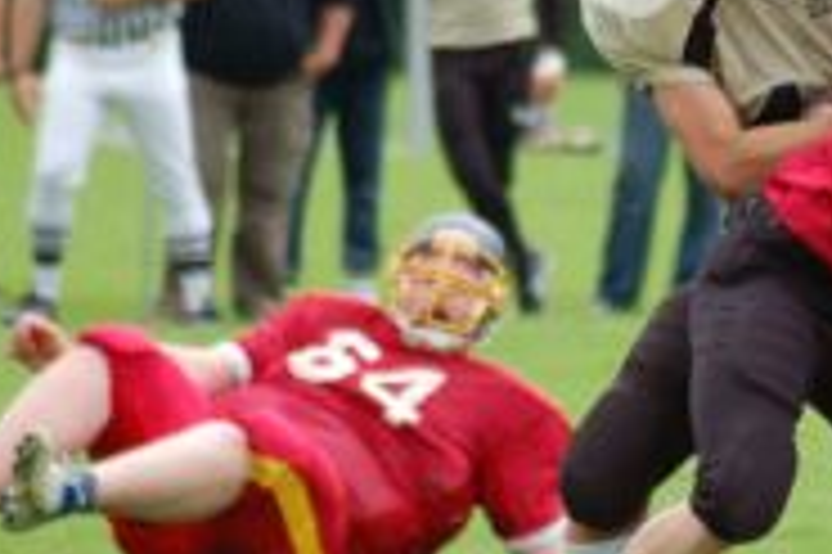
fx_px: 16538
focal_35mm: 716
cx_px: 731
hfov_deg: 2.9
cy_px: 225
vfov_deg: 1.9
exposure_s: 1/1000
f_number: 5
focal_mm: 195
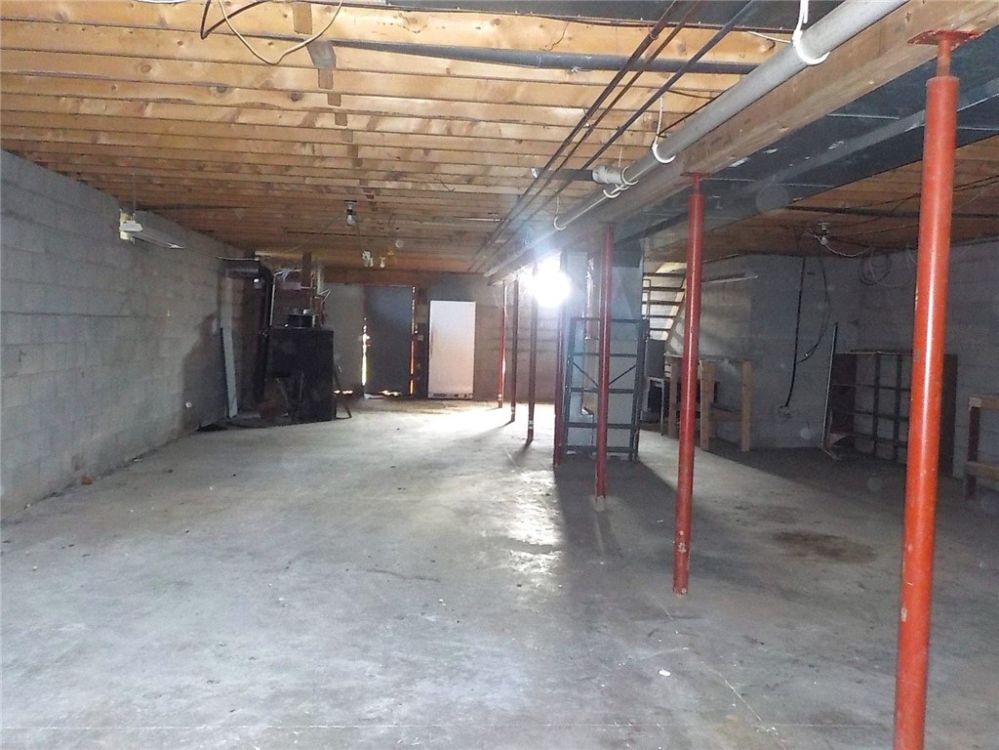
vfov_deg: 46.8
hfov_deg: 60.0
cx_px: 500
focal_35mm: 30
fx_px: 866
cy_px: 375
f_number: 3.3
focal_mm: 4.1
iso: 800
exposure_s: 1/10
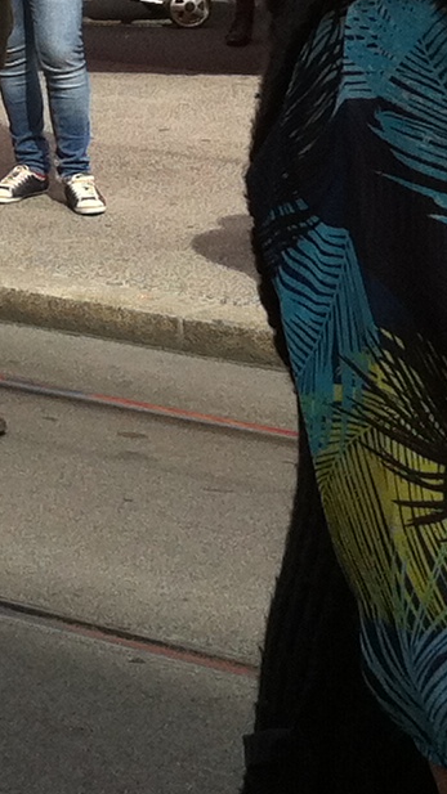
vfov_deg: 13.3
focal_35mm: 160
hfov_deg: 7.3
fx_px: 3372
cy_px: 10
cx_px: -392
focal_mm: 3.85
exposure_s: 1/686
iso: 80
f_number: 2.8
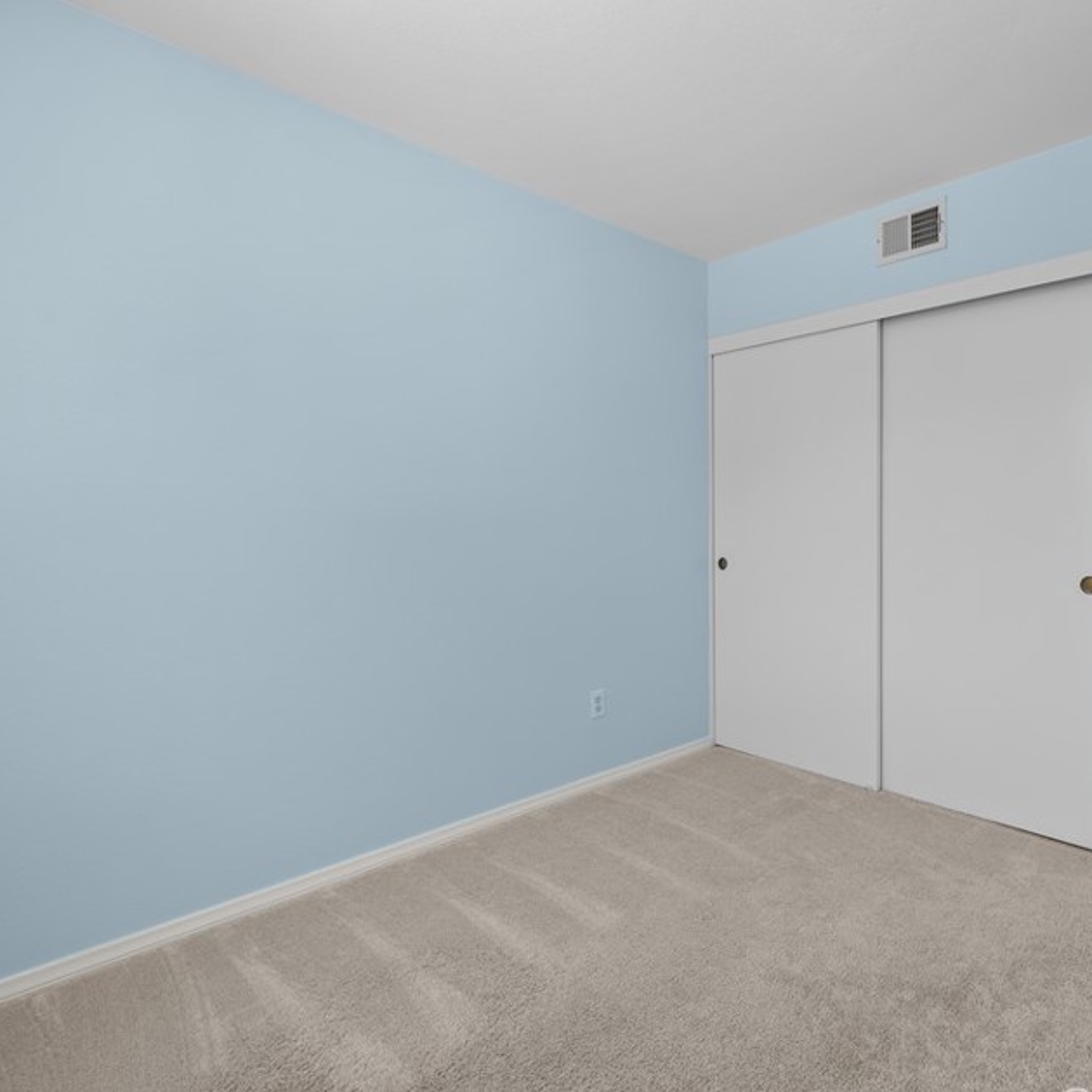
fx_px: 642
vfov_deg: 80.7
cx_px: 726
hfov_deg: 78.2
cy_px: 536
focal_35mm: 18
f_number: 9
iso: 250
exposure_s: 1/13
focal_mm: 13
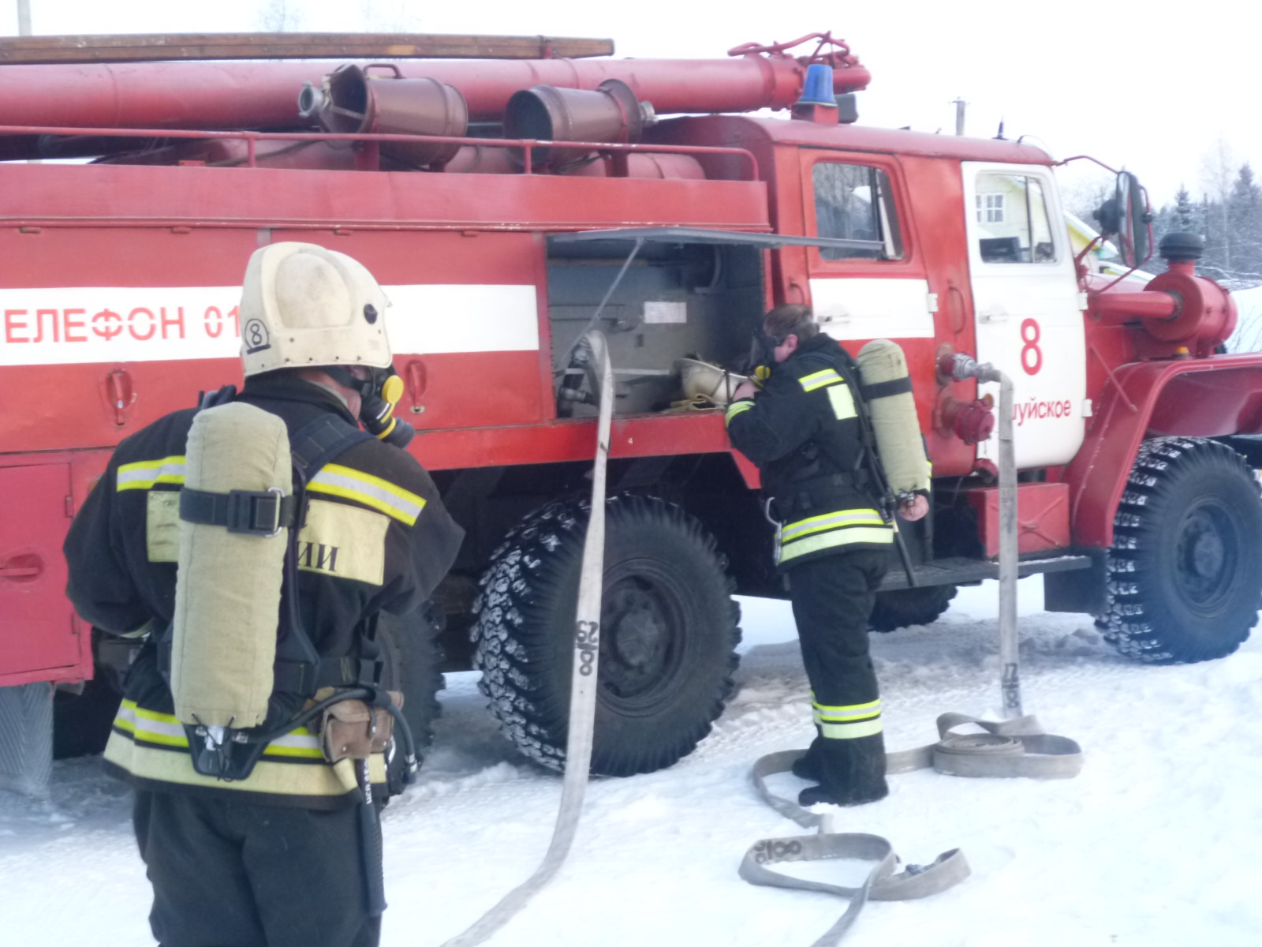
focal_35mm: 65
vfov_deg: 22.6
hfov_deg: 29.8
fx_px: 2370
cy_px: 474
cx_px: 631
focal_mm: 11.6
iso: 250
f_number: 4.8
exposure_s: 1/50
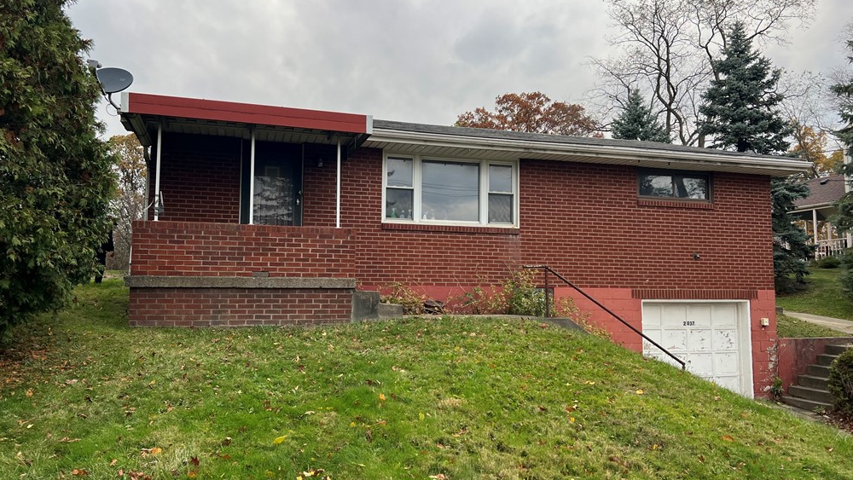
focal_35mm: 29
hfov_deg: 66.1
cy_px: 237
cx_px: 426
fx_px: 656
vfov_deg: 40.2
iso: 50
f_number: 1.5
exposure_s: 1/397
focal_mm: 5.7
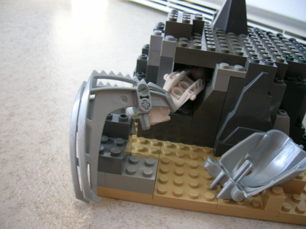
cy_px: 114
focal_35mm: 34
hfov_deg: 54.0
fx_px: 300
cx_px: 153
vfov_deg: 41.7
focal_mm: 5.7
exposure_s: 1/4.2
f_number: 2.9
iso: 91
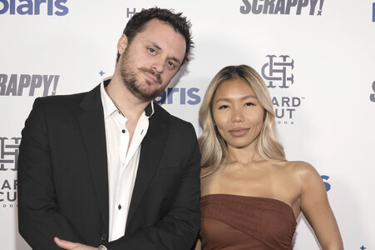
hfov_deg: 39.6
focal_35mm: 50
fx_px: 520
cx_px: 188
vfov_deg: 27.0
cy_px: 125
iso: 800
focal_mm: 50
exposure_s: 1/200
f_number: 5
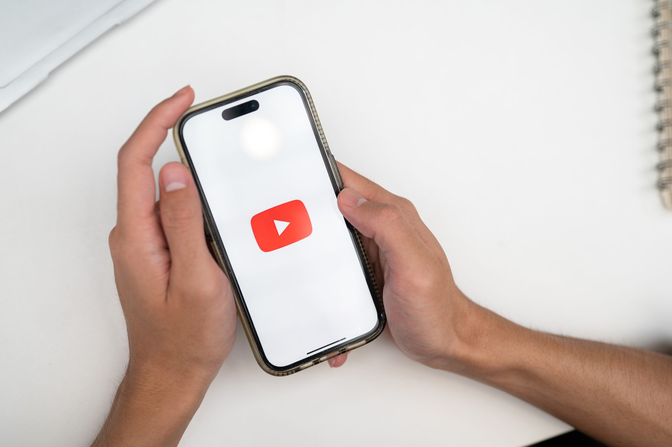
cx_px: 336
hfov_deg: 39.6
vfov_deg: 27.0
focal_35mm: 50
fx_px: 933
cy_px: 224
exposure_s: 1/200
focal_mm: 50
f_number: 2.2
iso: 250
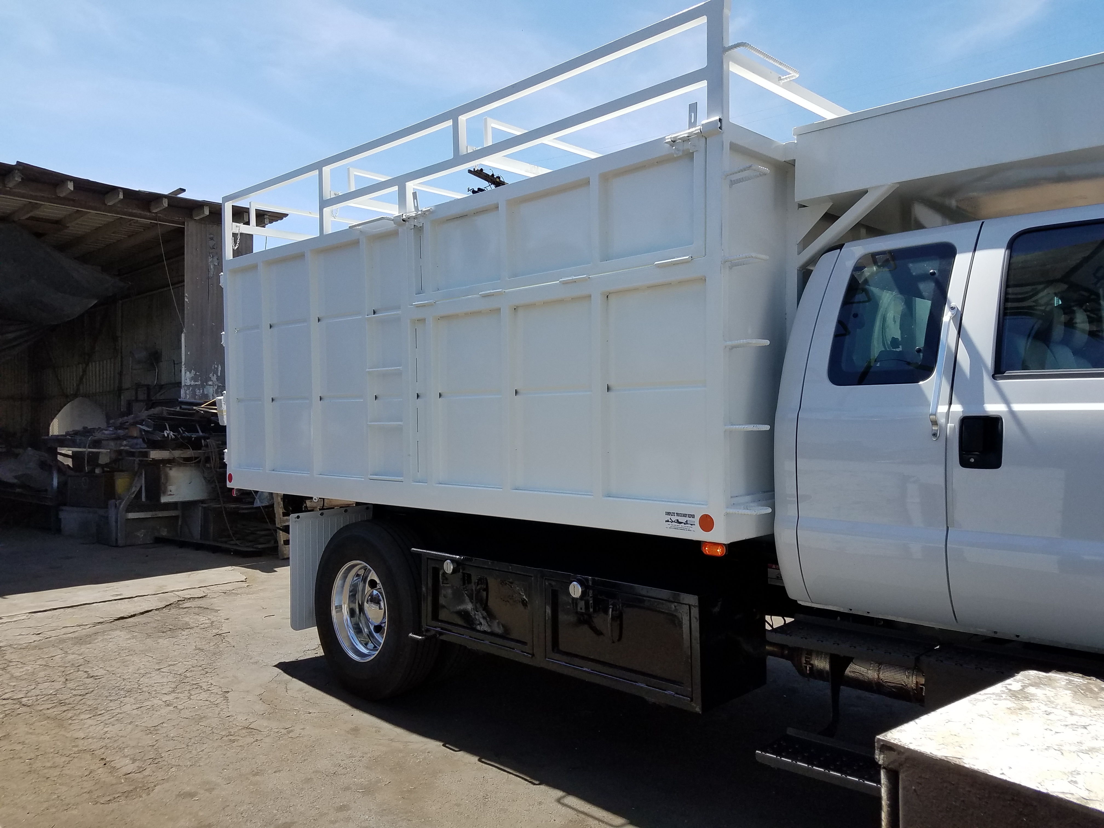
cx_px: 552
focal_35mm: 26
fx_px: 829
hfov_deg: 67.3
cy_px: 414
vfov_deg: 53.1
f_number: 1.7
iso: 40
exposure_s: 1/1676
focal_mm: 4.2
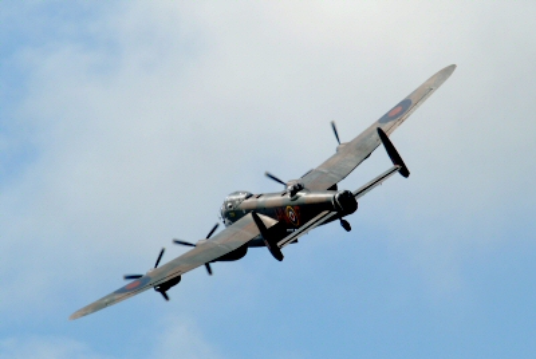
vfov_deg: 2.3
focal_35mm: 600
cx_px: 268
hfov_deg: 3.4
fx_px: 8946
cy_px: 180
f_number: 9.5
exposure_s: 1/750
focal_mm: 400
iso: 400
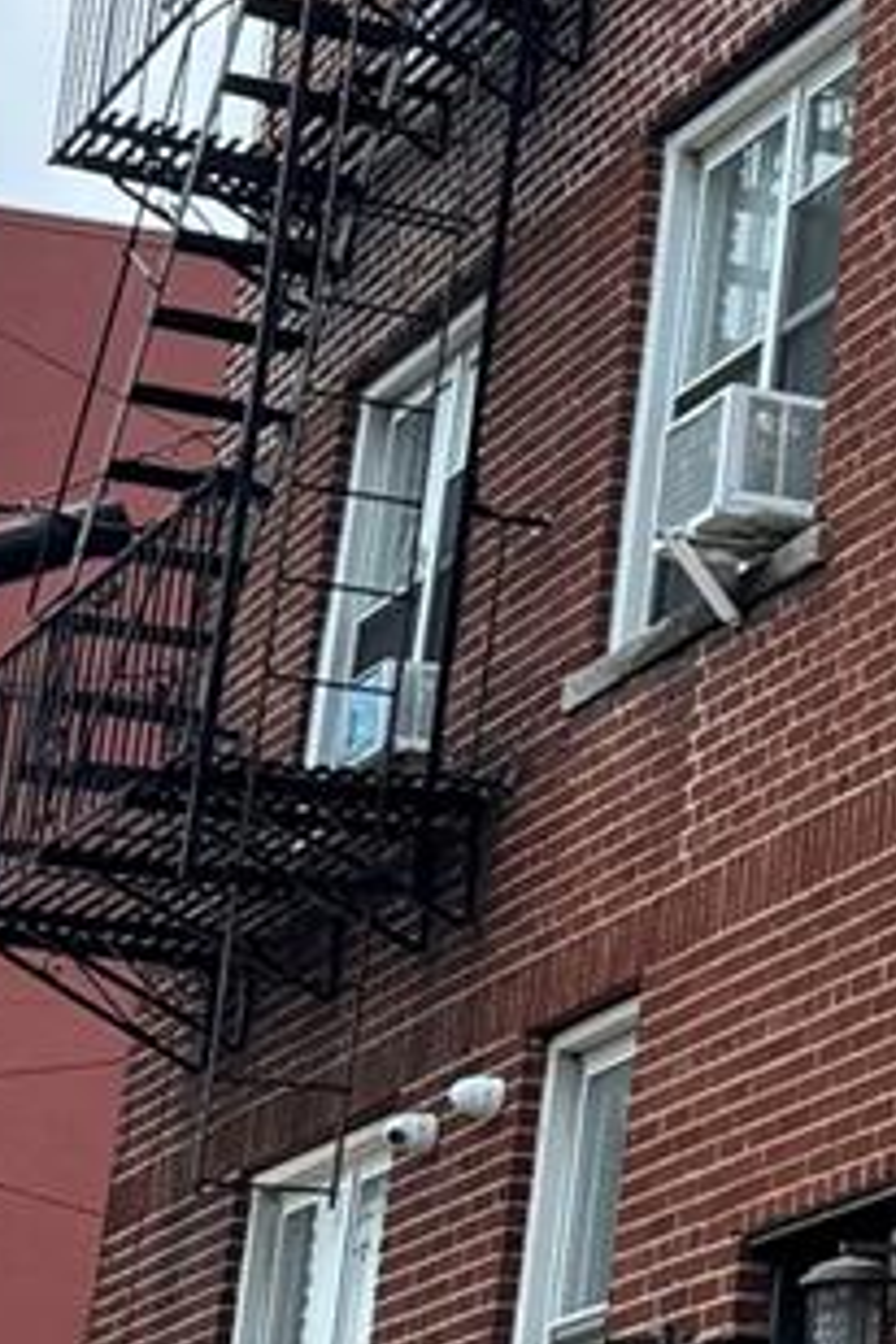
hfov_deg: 9.6
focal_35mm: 124
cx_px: 2231
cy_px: 239
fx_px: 4629
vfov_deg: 16.4
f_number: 1.78
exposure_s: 1/2174
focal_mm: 6.76
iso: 80
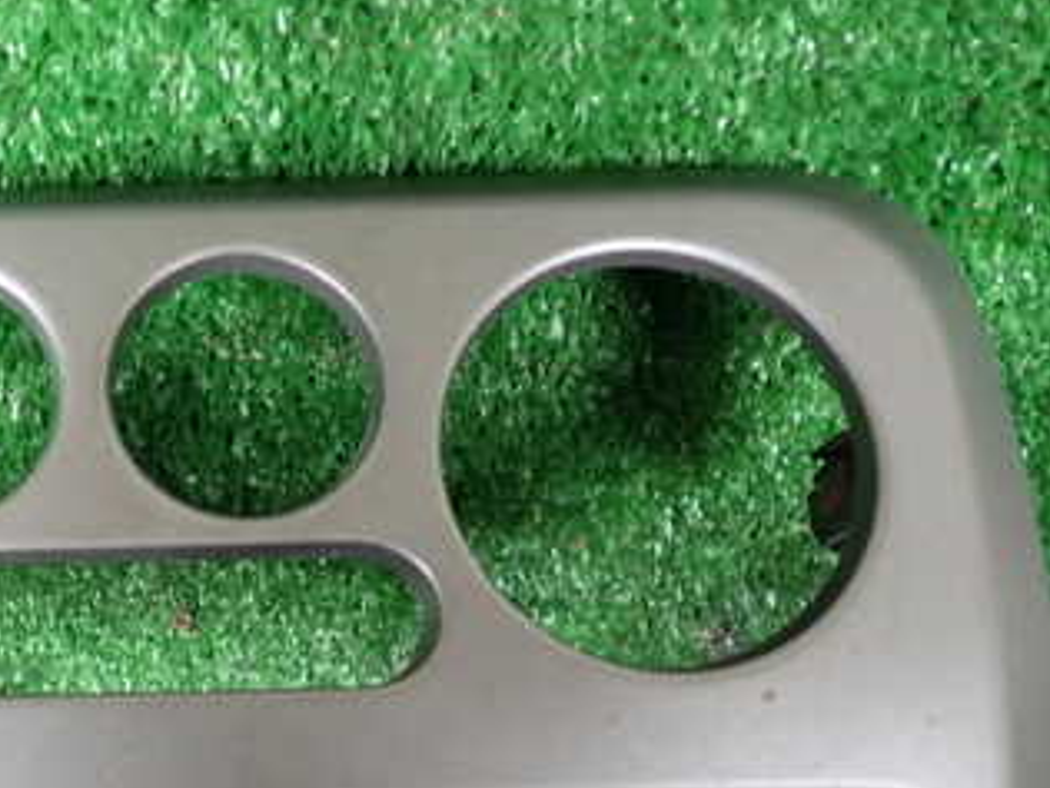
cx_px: 83
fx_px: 1729
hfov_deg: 32.0
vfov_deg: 25.6
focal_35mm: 57
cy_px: 472
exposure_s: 1/30
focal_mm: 5.4
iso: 320
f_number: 2.3
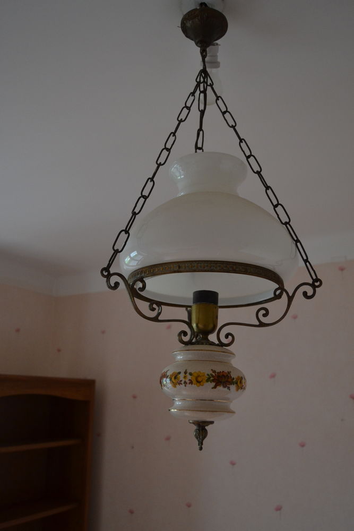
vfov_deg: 57.2
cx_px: 177
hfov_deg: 40.0
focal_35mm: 33
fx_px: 487
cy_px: 266
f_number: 3.5
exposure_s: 1/60
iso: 900
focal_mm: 22
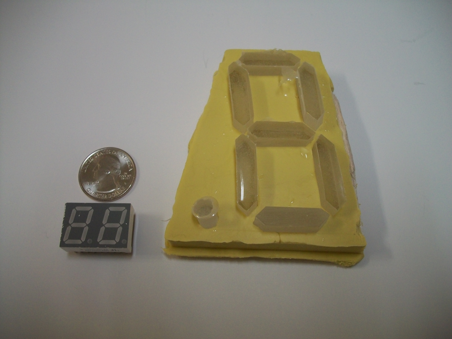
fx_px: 418
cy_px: 170
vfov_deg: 44.2
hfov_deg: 56.8
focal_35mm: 32
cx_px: 226
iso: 160
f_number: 2.9
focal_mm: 5.7
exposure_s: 1/25
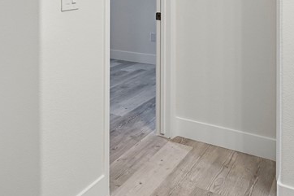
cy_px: -12
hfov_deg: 45.8
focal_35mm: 42
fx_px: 343
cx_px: 101
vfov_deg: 29.2
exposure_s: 1/250
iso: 500
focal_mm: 14
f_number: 9
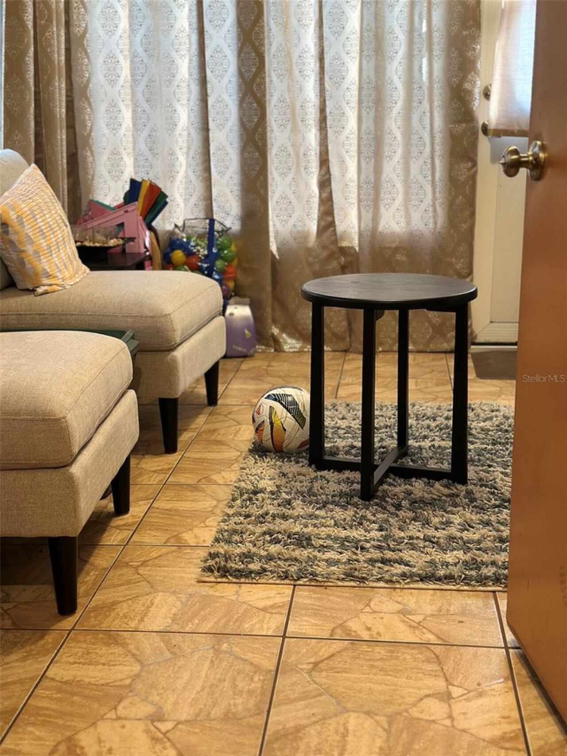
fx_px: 1048
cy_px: 378
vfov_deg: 39.7
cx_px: 284
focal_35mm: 48
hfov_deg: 30.3
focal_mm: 6.86
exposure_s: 1/60
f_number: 1.78
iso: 400
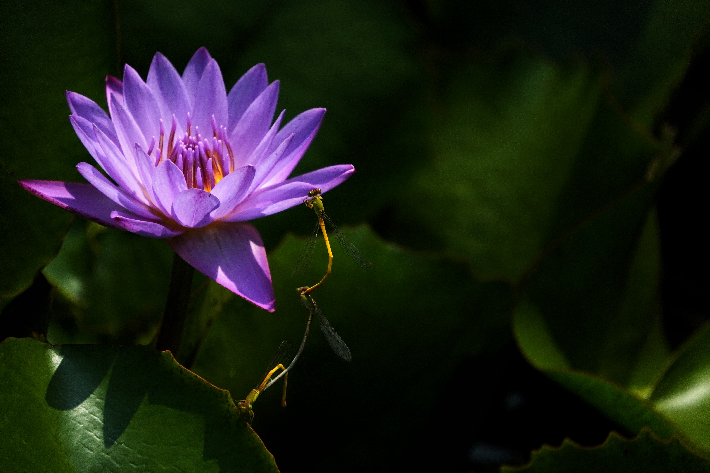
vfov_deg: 4.9
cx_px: 356
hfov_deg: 7.3
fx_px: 5581
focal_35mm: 283
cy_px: 236
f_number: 6.3
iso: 800
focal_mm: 188
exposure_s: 1/4000
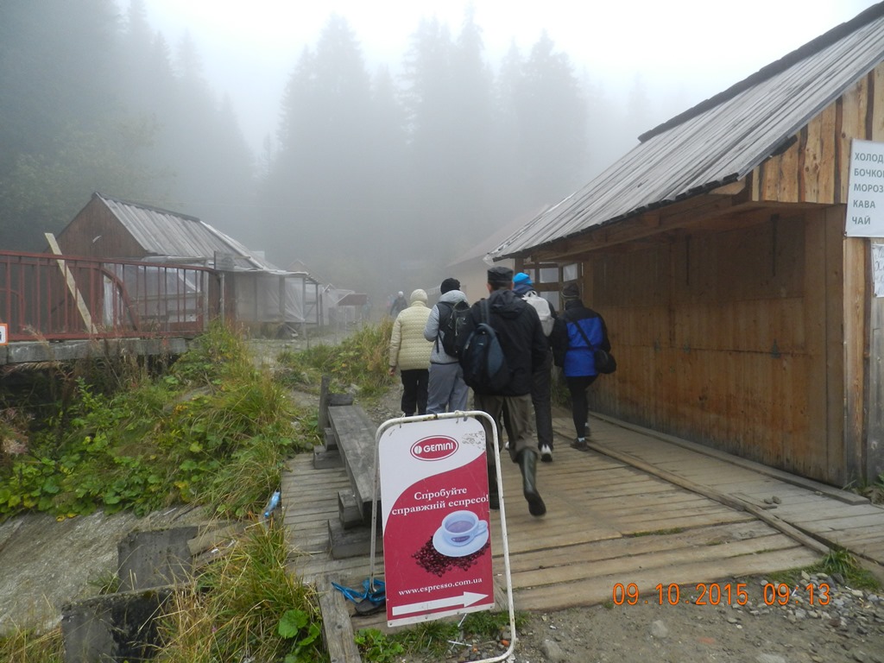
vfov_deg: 58.9
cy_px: 332
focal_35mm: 23
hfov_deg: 73.9
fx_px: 587
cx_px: 442
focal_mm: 4
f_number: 3.4
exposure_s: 1/40
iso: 200
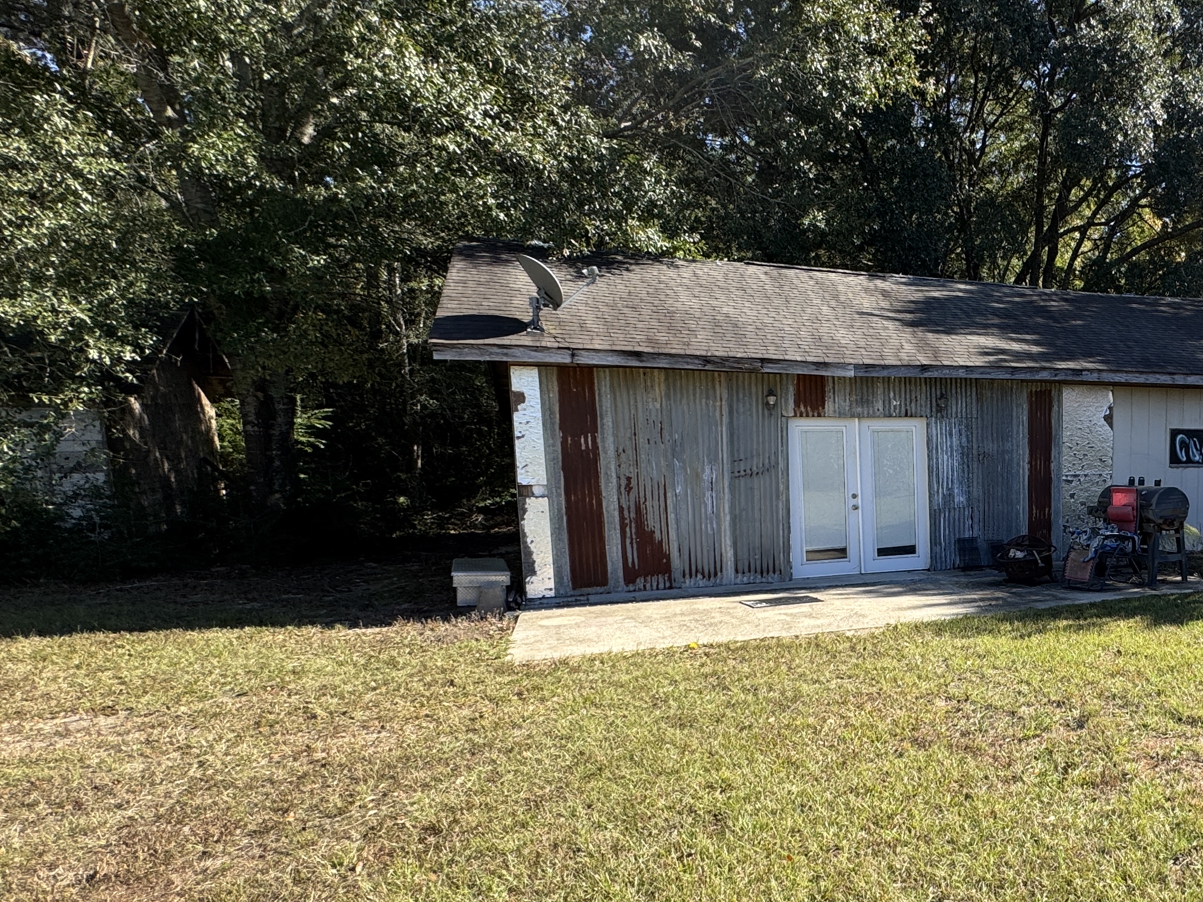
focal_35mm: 26
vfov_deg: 52.5
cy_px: 561
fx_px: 904
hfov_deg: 59.4
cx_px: 1036
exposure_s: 1/615
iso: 40
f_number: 2.2
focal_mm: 2.22
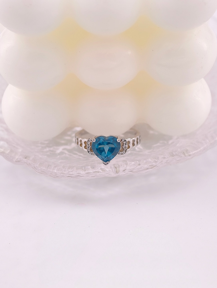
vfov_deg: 15.1
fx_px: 1084
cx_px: 108
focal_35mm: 130
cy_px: 144
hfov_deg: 11.4
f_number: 2.67
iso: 125
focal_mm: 22.48
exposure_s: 1/200
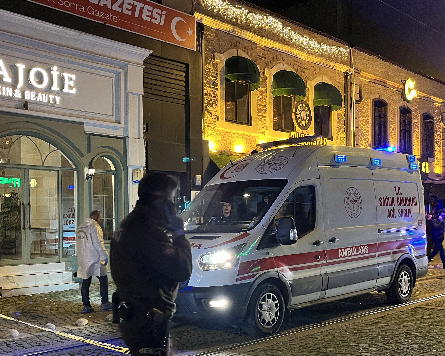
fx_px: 527
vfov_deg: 37.1
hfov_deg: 45.7
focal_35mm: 40
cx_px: 202
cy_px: 228
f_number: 1.6
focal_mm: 5.1
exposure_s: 1/33
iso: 400
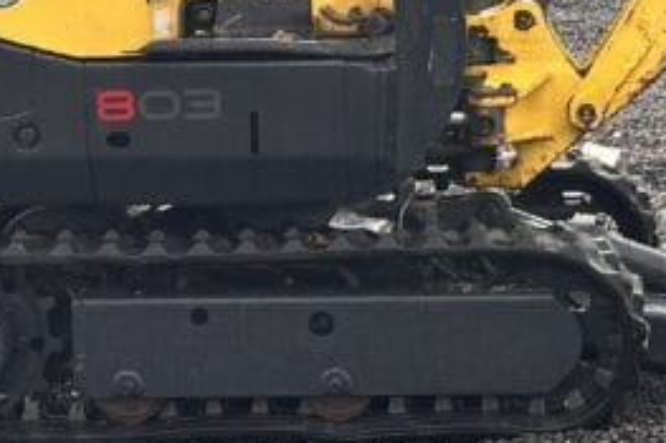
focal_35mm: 171
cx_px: 638
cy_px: -249
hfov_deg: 11.9
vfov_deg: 7.8
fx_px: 3161
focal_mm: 6.86
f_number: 1.78
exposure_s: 1/623
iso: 64
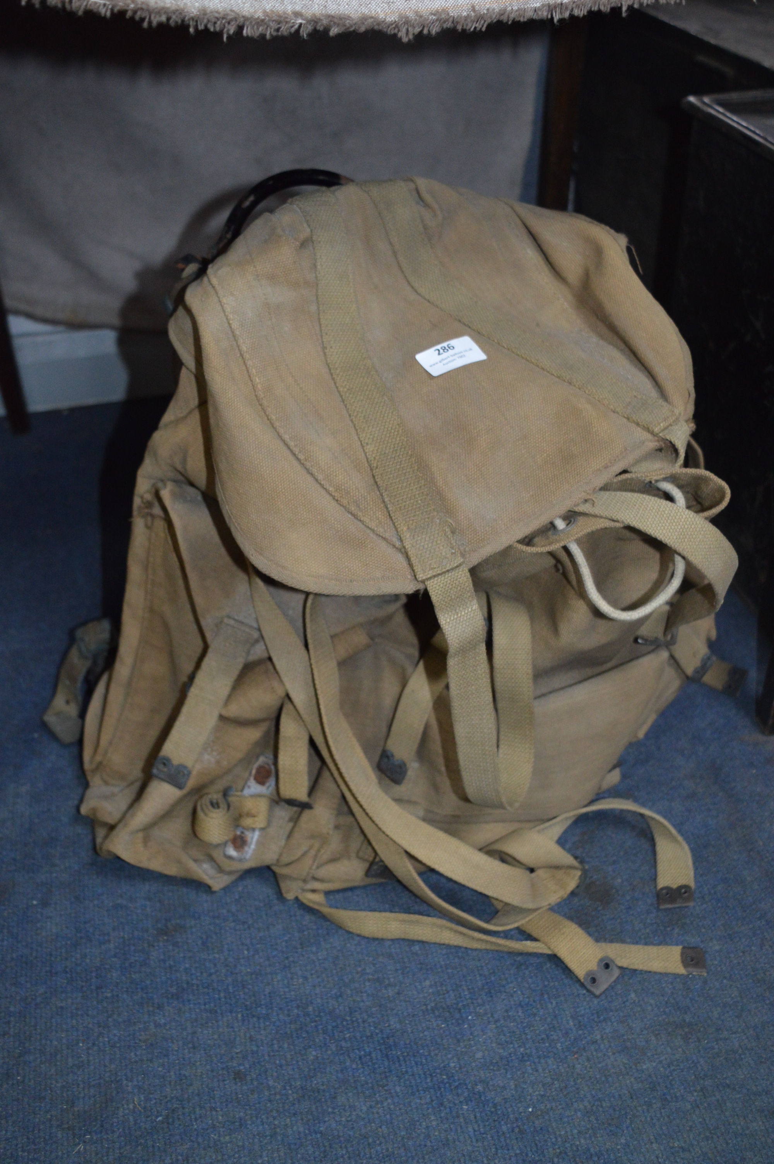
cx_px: 387
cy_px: 582
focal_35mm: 36
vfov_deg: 53.2
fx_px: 1163
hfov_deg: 36.8
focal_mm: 24
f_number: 4
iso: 1400
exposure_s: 1/60
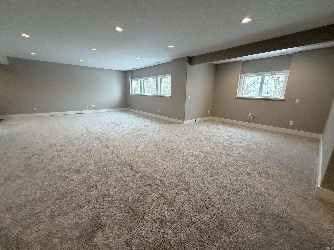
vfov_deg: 85.7
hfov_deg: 102.1
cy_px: 125
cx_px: 167
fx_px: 135
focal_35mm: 14
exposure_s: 1/60
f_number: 2.2
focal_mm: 2.22
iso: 160
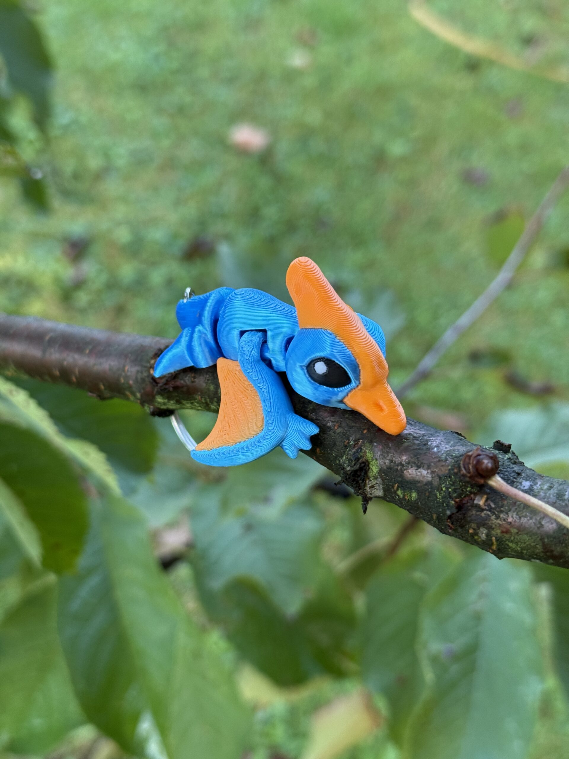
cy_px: 380
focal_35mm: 48
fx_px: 1052
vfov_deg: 39.7
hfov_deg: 30.3
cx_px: 284
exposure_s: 1/60
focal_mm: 6.76
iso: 100
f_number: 1.78
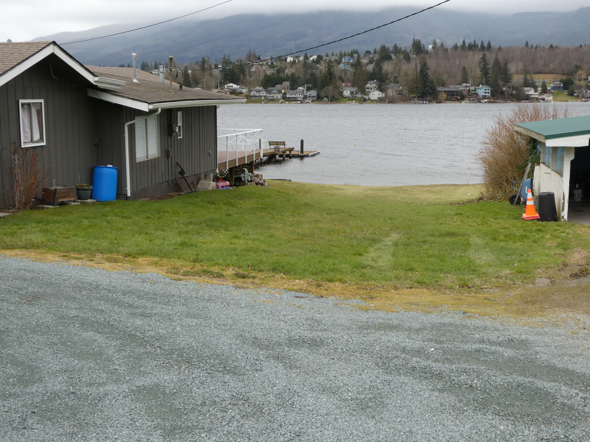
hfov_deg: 40.4
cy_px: 221
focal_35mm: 47
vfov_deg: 30.9
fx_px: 801
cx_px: 295
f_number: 4
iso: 80
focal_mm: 8.4
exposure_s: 1/80
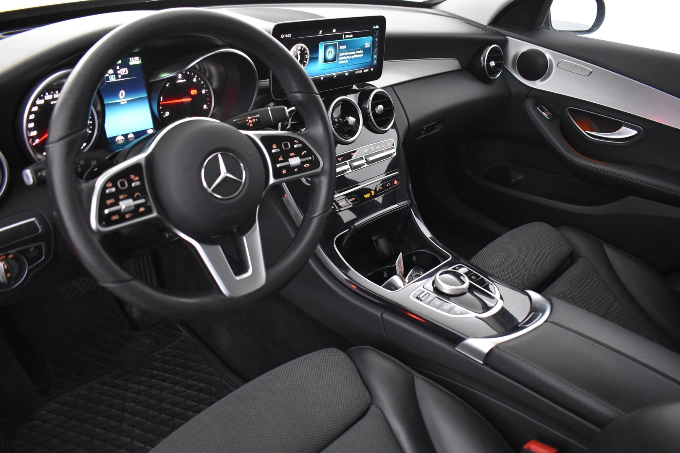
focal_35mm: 27
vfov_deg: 47.9
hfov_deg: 67.4
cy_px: 226
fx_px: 510
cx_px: 340
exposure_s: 1/20
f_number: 3.5
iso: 3200
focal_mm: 18
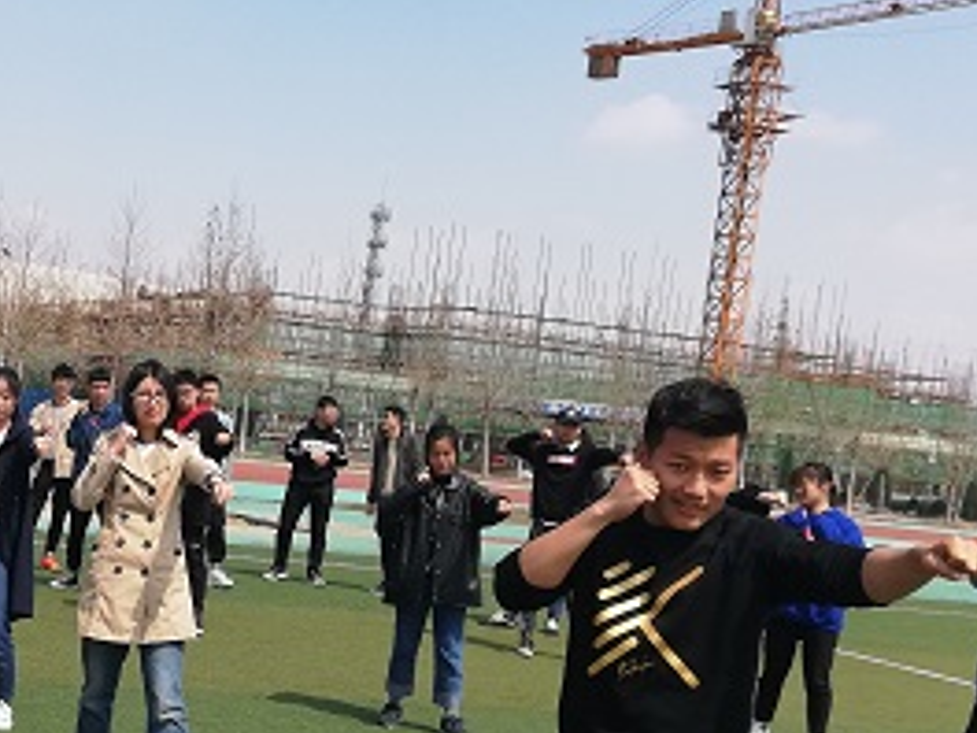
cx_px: 107
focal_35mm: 63
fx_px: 1778
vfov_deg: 23.1
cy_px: 522
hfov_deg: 29.5
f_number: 2.2
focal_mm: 3.81
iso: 50
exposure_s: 1/960
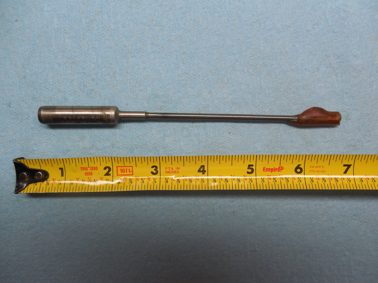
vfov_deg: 54.9
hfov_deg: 69.4
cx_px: 189
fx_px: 273
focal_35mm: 25
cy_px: 142
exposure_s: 1/40
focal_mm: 4.5
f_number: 3.3
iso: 125
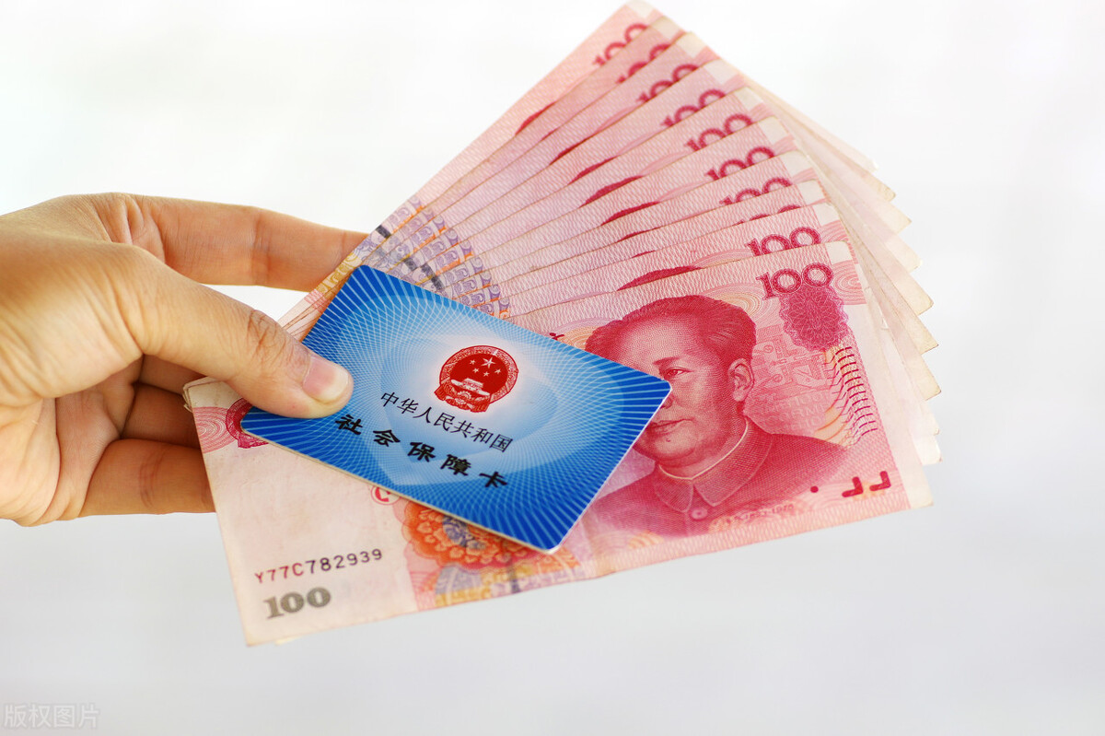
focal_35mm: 150
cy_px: 368
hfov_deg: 13.7
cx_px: 552
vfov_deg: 9.1
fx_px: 4602
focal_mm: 100
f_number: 4
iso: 160
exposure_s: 1/250
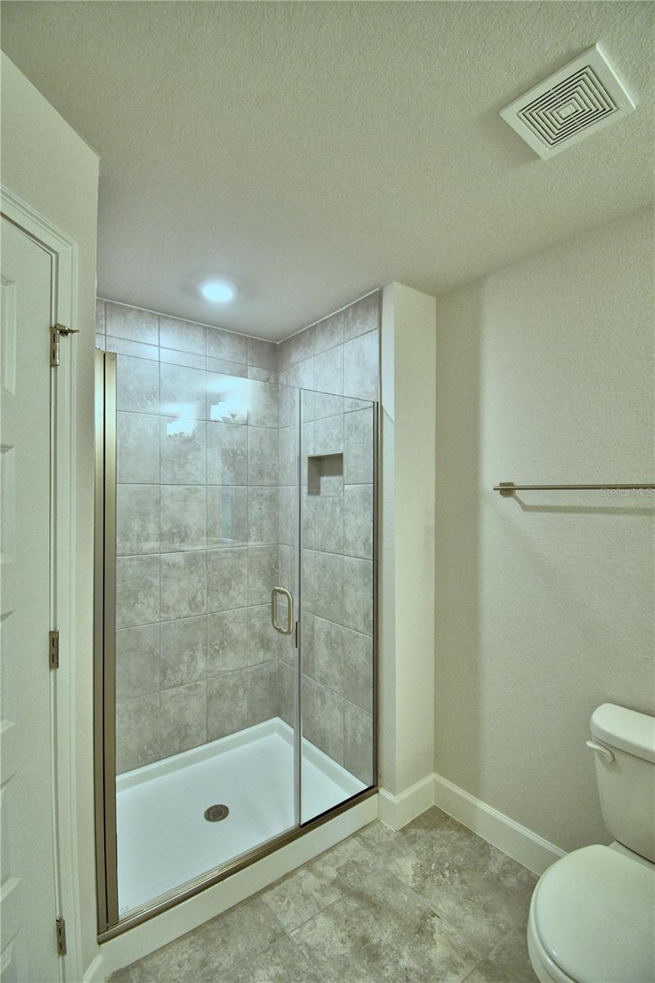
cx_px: 328
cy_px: 492
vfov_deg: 100.4
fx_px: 409
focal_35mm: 15
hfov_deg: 77.3
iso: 400
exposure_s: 1/40
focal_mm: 10
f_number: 4.5
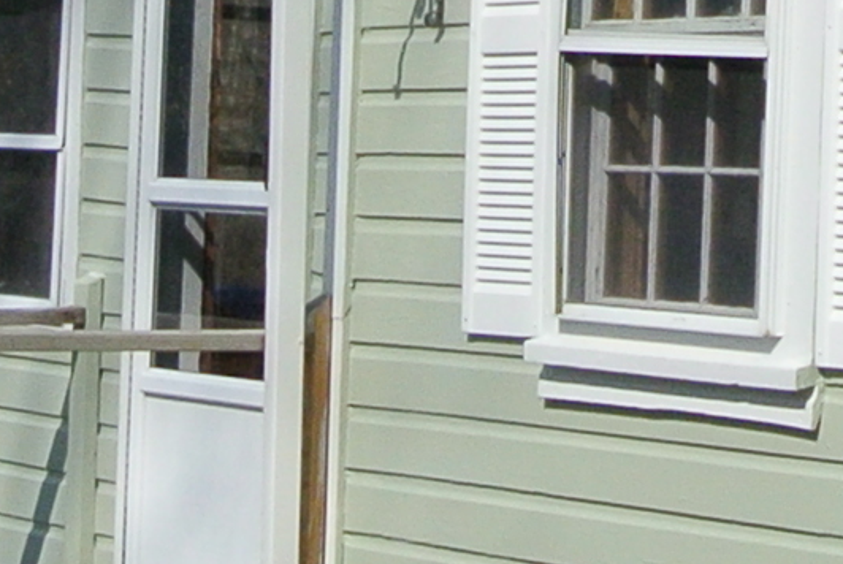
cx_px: 1006
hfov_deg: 9.6
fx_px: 4946
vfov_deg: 6.5
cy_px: 174
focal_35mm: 211
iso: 400
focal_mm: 11
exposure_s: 1/1250
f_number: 9
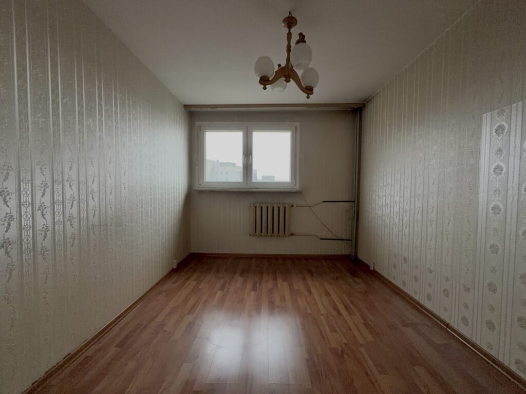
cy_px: 197
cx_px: 263
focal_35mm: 14
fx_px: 213
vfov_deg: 85.7
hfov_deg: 102.1
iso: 125
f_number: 2.2
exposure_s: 1/121
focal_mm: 2.22
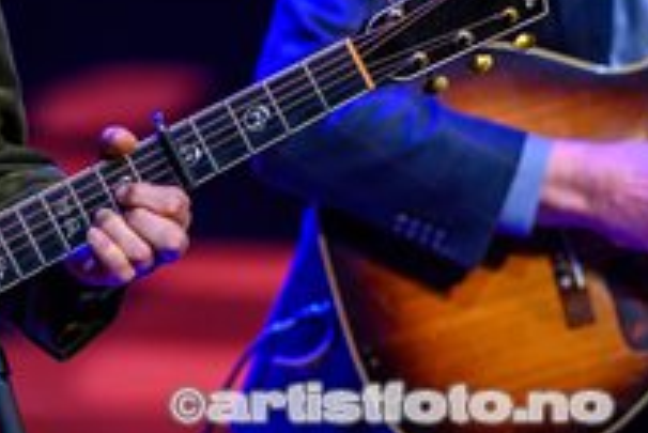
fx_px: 19237
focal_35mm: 1068
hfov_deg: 1.9
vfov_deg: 1.3
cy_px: 55
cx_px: 308
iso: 2000
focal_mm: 300
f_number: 3.2
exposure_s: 1/400
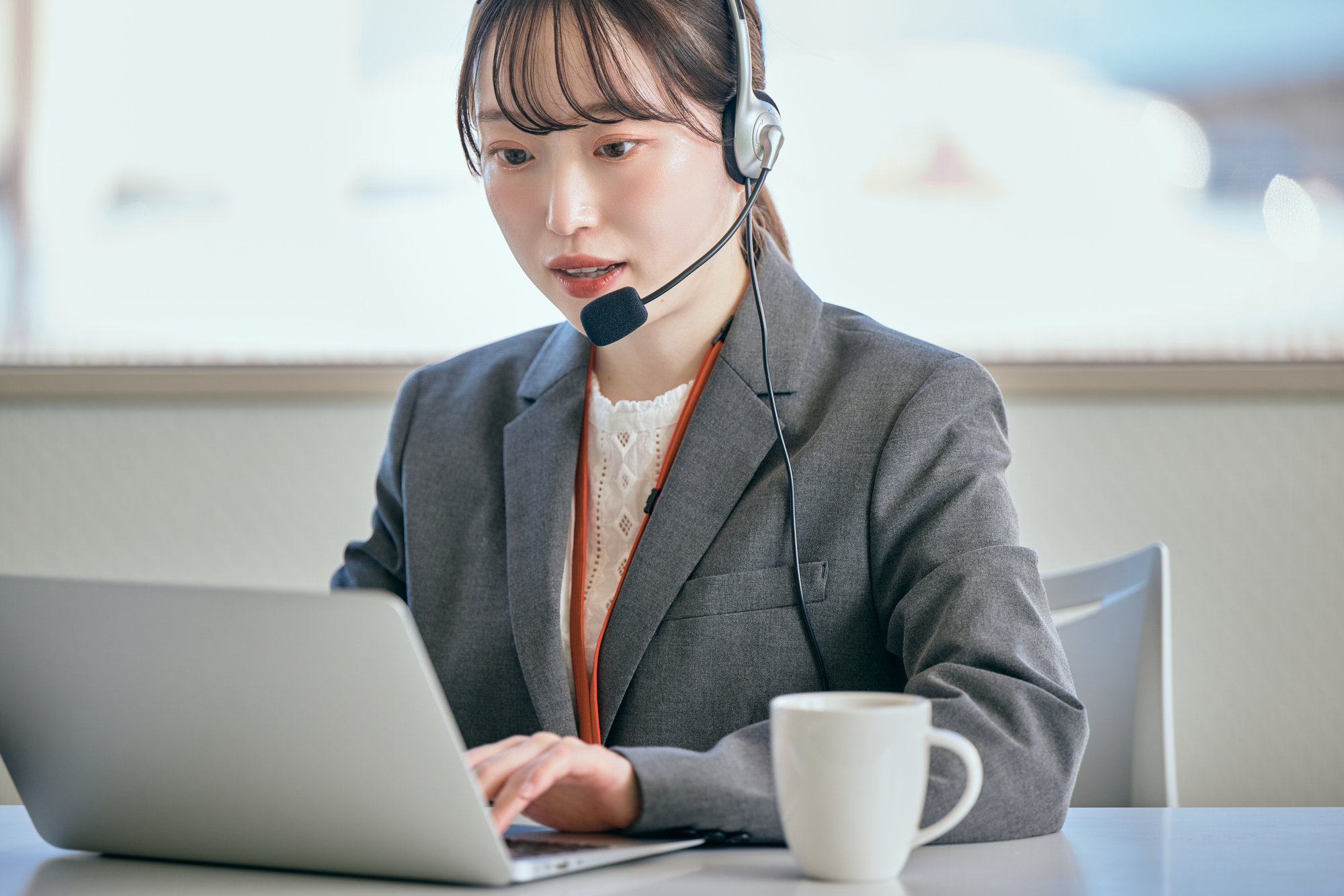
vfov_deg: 8.3
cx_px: 672
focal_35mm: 165
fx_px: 6159
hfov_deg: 12.5
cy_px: 448
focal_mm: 165
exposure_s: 1/250
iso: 280
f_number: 2.8
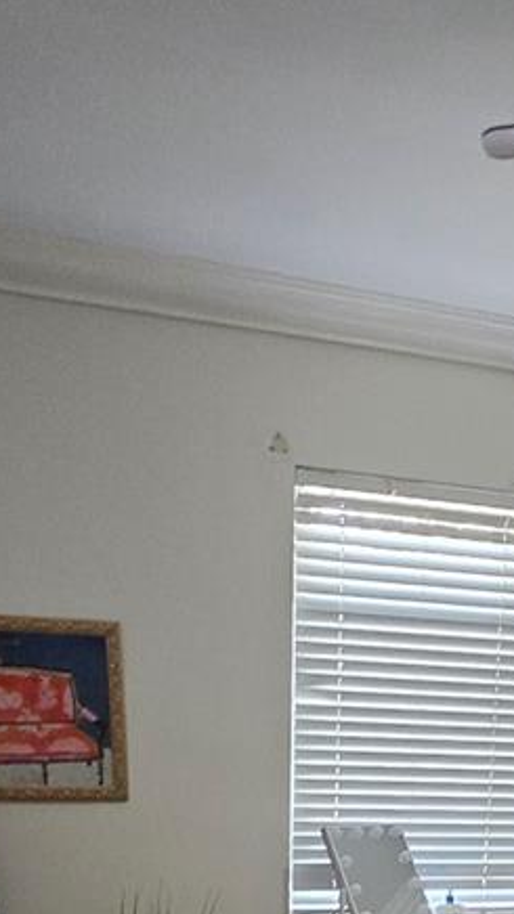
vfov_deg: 39.8
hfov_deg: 29.9
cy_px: 1050
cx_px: 382
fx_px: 946
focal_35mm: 39
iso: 1000
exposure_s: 1/60
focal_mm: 1.7
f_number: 2.2
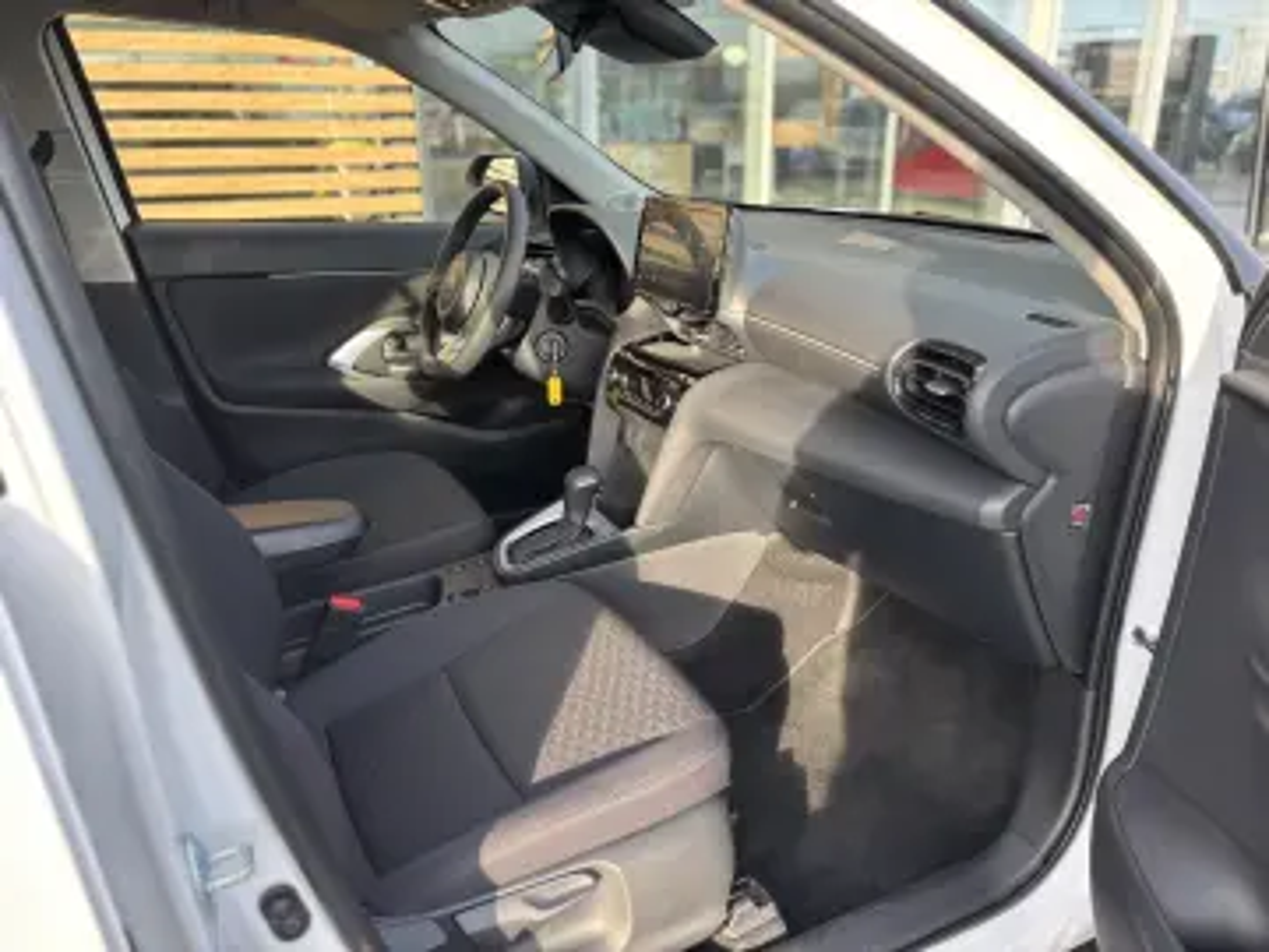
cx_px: 634
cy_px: 476
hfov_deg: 67.3
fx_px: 953
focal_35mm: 26
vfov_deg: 53.1
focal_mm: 5.96
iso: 50
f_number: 1.6
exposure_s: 1/169
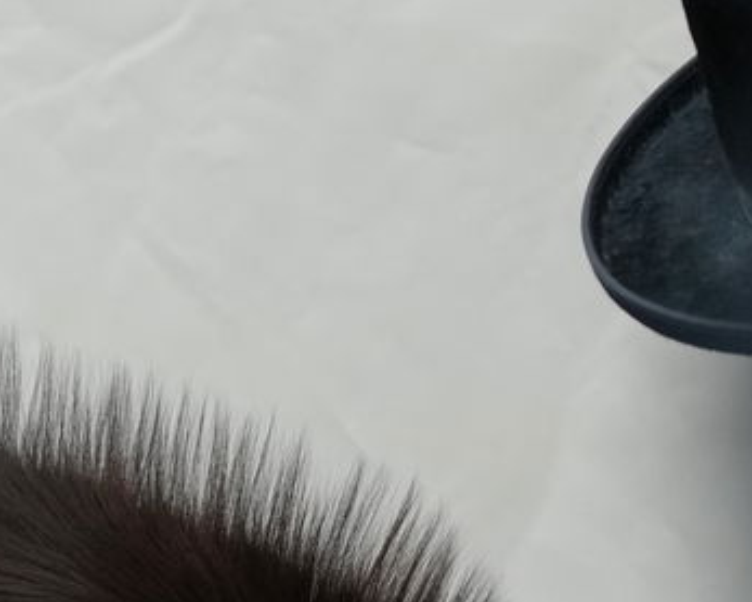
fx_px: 10021
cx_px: -663
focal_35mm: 450
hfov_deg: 4.3
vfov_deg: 3.4
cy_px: 746
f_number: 4
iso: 1600
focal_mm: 79.9
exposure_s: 1/160
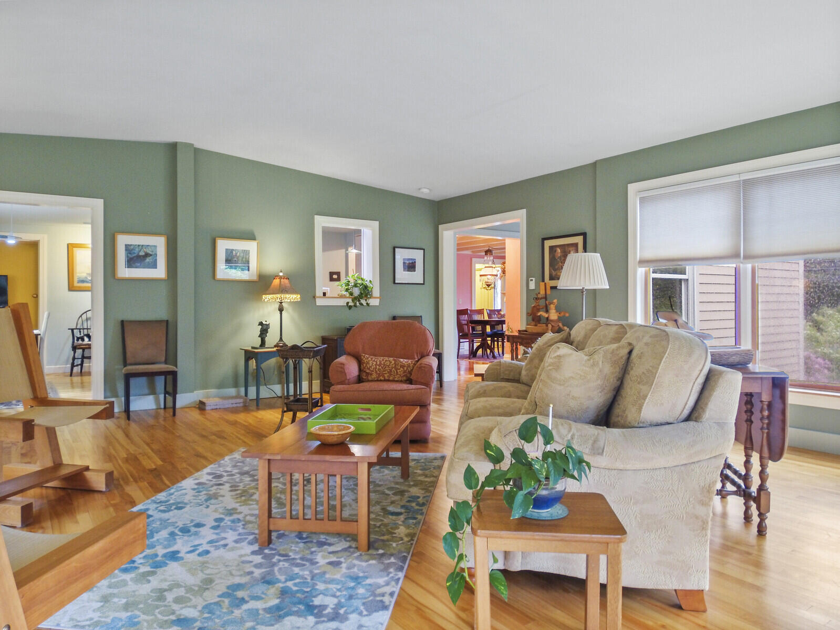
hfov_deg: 76.4
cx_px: 420
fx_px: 534
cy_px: 315
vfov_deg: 61.1
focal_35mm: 22
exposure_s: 1/100
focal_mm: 4.1
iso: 200
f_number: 2.8
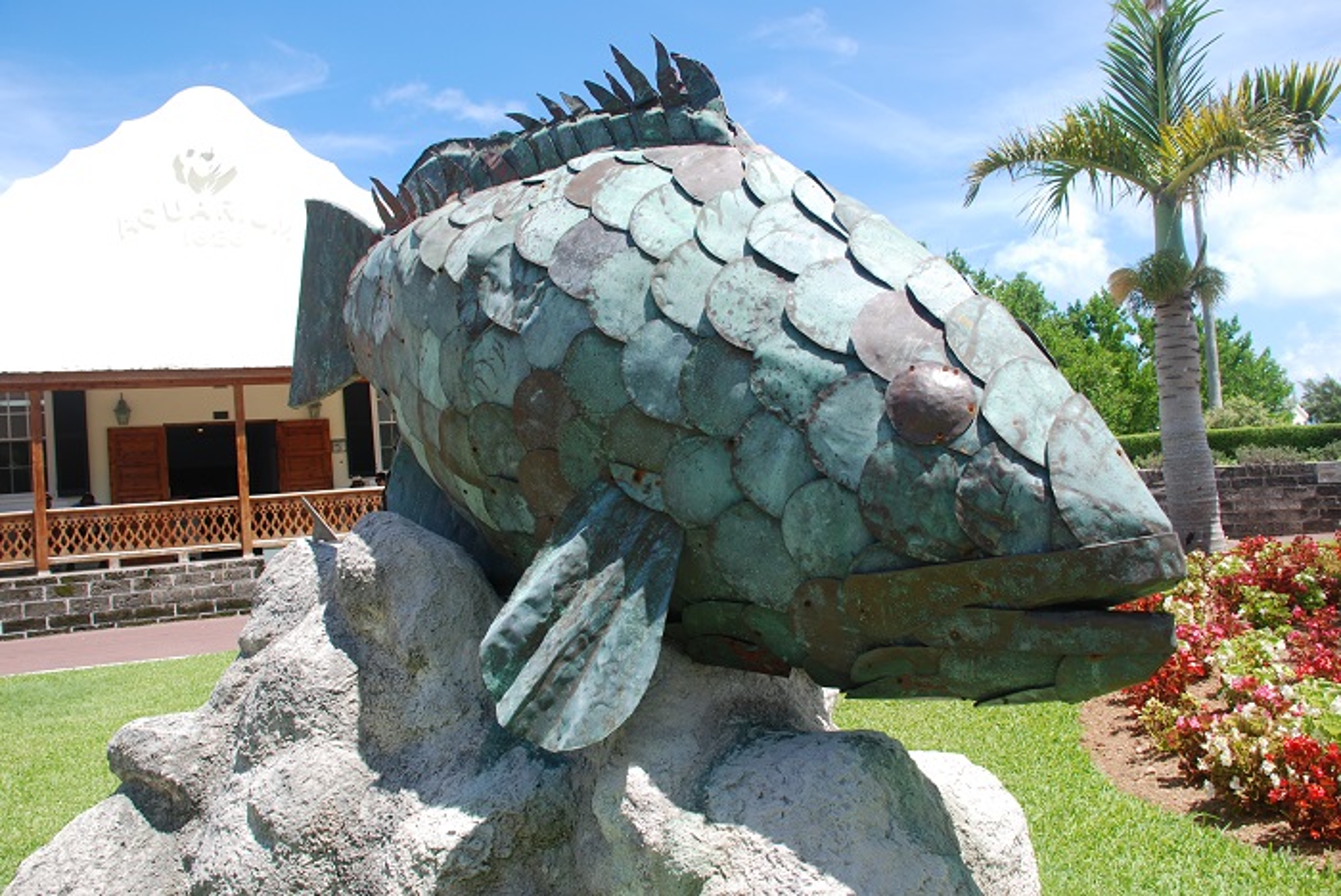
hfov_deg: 61.9
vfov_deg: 43.7
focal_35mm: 30
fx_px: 1118
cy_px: 448
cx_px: 670
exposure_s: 1/160
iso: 100
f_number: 6.3
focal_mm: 20
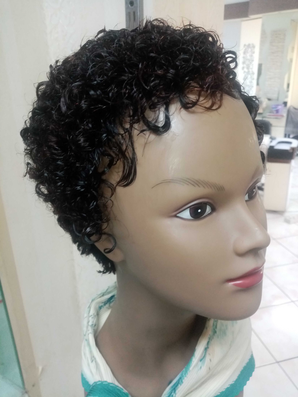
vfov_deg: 67.3
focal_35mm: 26
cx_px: 149
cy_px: 198
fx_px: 298
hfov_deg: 53.1
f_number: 1.8
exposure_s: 1/25
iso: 427
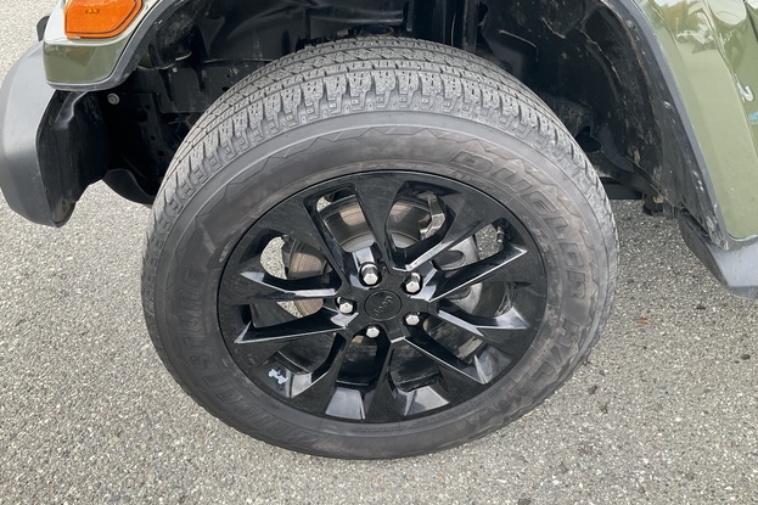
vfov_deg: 42.3
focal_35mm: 31
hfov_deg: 60.3
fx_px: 653
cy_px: 256
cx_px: 375
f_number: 1.8
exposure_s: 1/122
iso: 25
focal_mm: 3
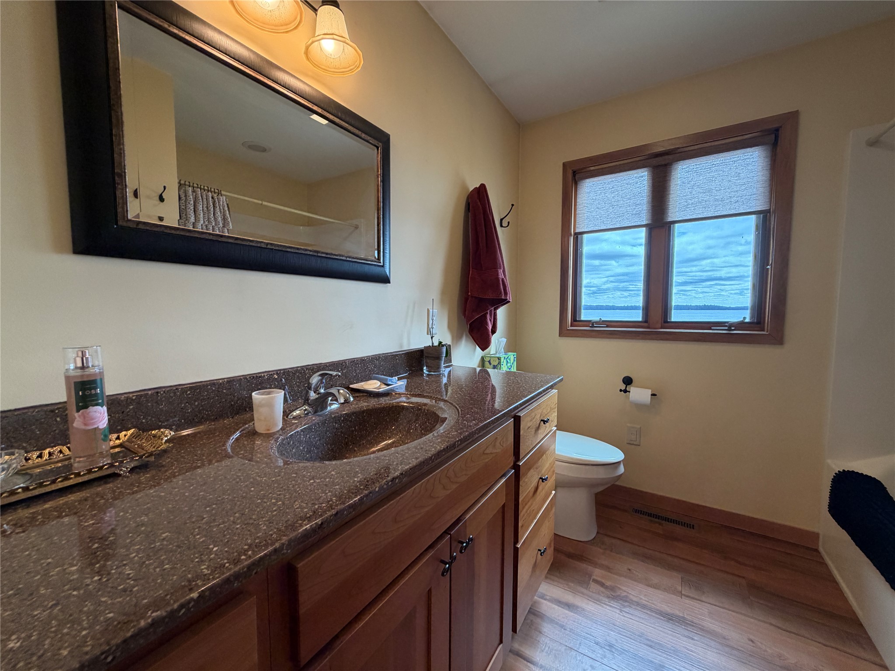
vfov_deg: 85.7
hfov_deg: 102.1
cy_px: 336
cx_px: 448
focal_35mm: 14
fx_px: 362
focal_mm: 2.22
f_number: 2.2
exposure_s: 1/120
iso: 250
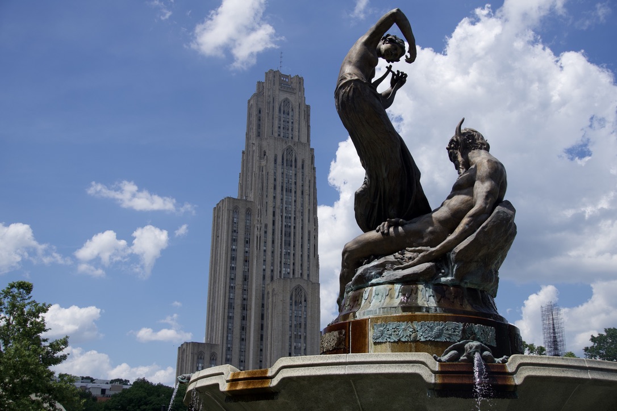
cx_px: 308
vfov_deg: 29.9
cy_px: 206
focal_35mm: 45
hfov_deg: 43.6
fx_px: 771
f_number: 5
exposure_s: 1/800
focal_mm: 30
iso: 100
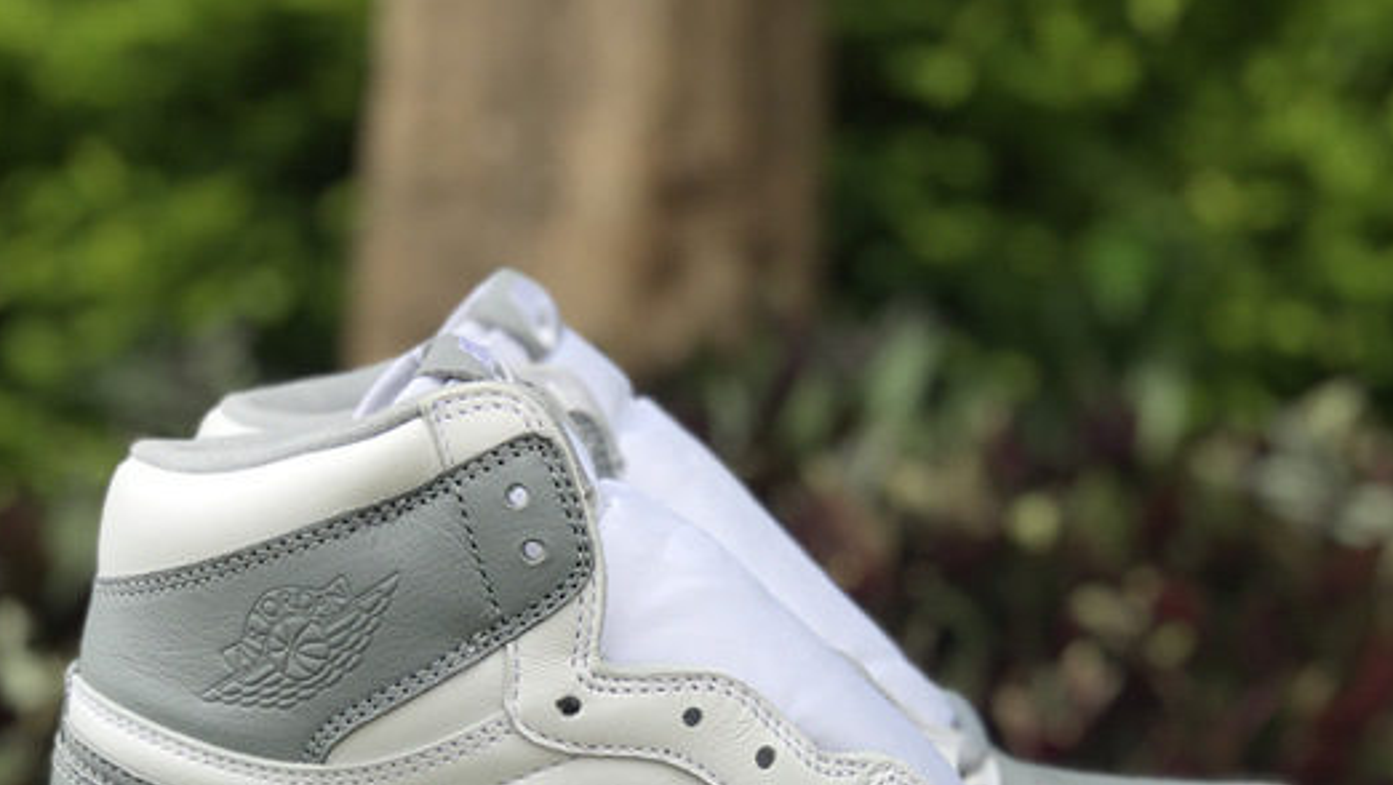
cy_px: 714
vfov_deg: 13.6
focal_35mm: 88
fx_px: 3251
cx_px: 742
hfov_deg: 24.2
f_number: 2.8
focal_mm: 6.6
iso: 20
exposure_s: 1/237
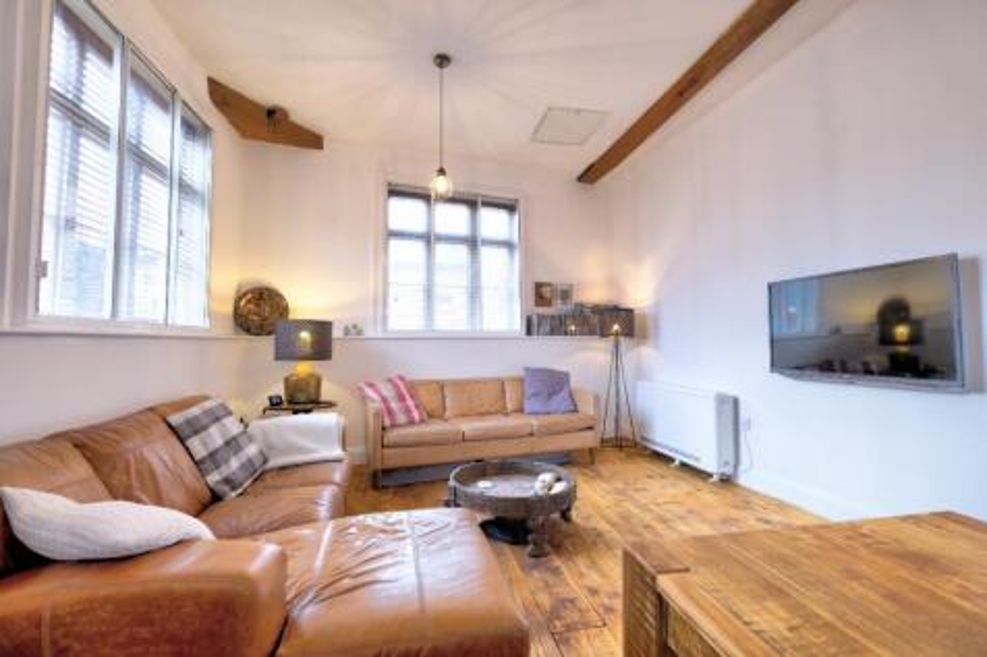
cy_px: 328
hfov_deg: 100.4
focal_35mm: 15
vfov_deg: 77.3
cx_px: 494
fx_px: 411
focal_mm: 10
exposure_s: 1/15
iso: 640
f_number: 4
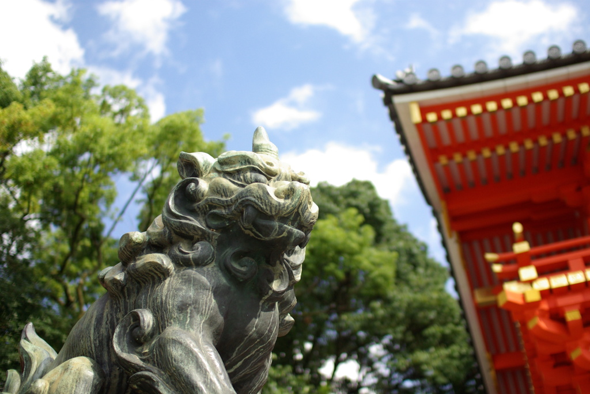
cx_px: 295
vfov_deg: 29.9
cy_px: 197
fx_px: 738
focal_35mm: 45
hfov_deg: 43.6
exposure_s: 1/4000
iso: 200
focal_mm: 30
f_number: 2
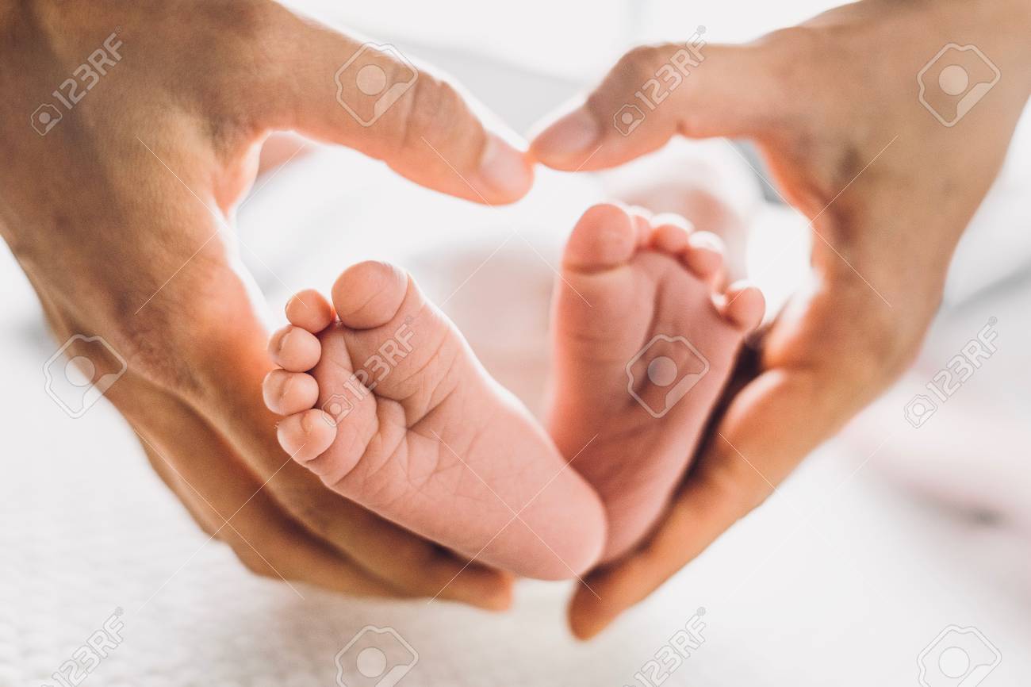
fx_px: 1431
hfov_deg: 39.6
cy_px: 344
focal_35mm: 50
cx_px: 516
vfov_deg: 27.0
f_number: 2.8
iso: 400
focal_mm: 50
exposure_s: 1/1000
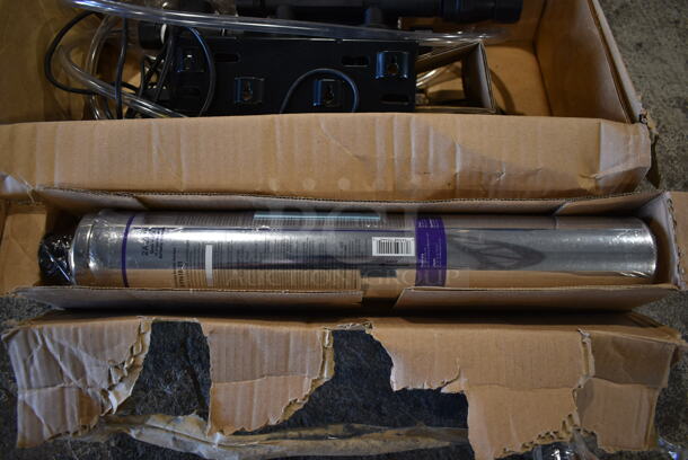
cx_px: 344
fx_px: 516
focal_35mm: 27
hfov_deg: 67.3
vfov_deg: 48.0
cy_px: 230
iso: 220
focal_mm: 18
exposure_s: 1/30
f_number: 3.5
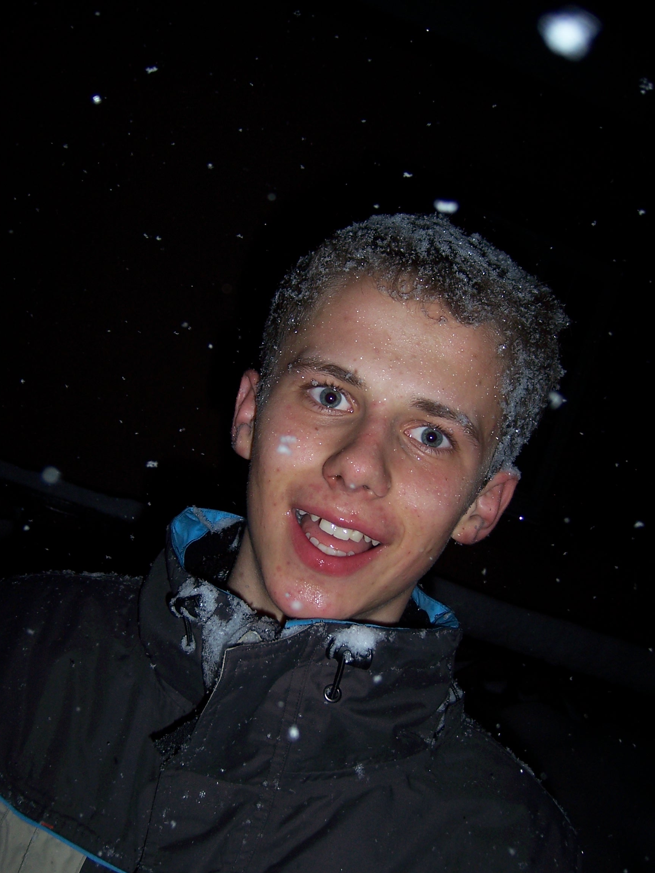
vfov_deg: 46.8
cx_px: 311
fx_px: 1009
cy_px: 443
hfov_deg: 36.0
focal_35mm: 40
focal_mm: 6.2
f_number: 2.8
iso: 80
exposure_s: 1/60
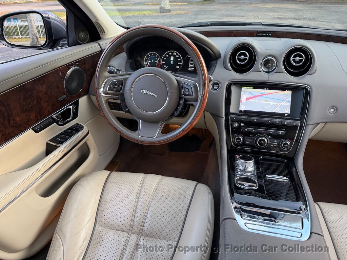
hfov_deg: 71.6
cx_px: 174
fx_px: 241
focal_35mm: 24
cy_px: 130
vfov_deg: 56.8
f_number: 1.78
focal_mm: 6.76
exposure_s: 1/58
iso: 125
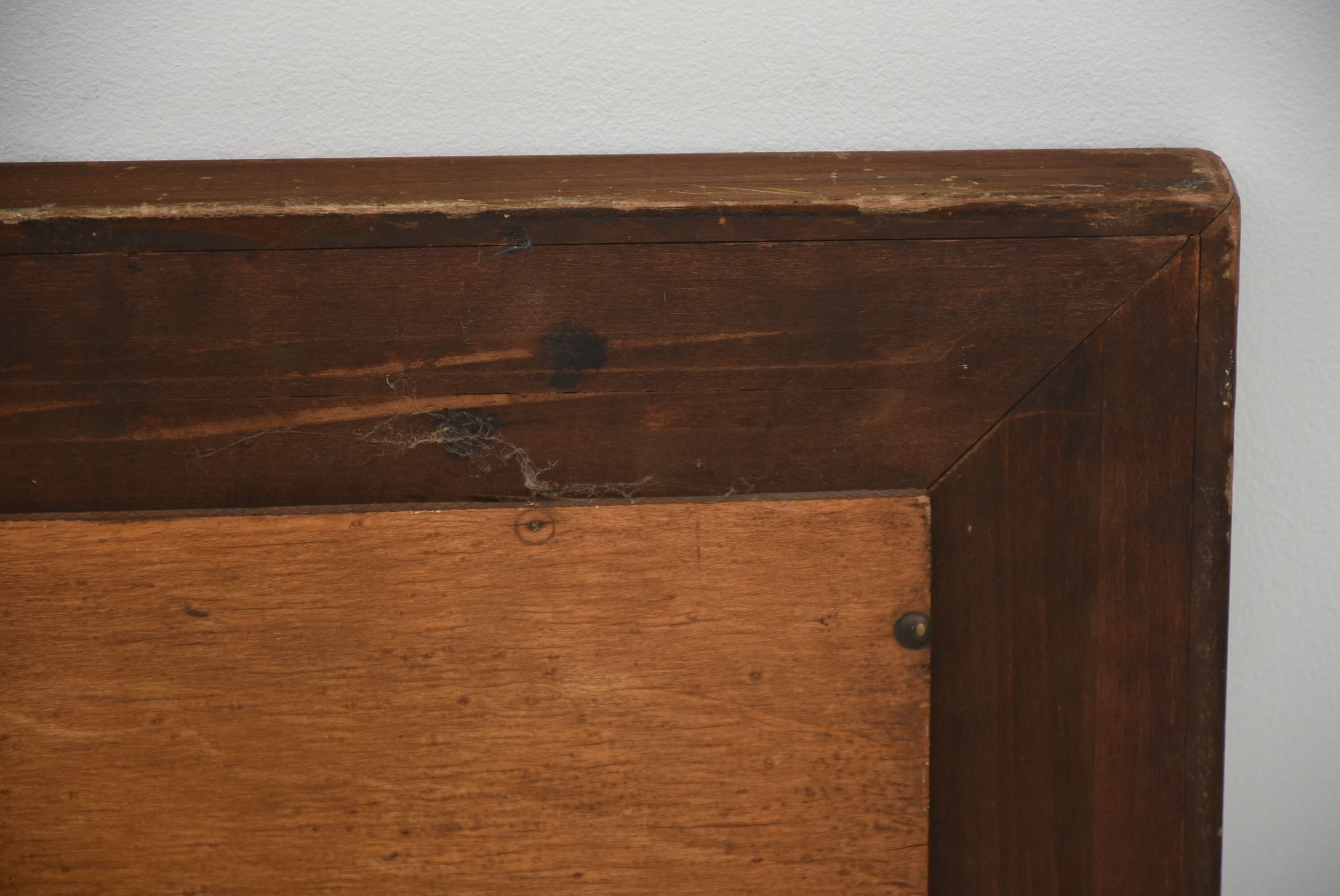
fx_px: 7822
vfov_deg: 6.6
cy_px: 448
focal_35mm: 210
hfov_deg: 9.8
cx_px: 670
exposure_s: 1/100
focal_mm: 140
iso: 200
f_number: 6.3
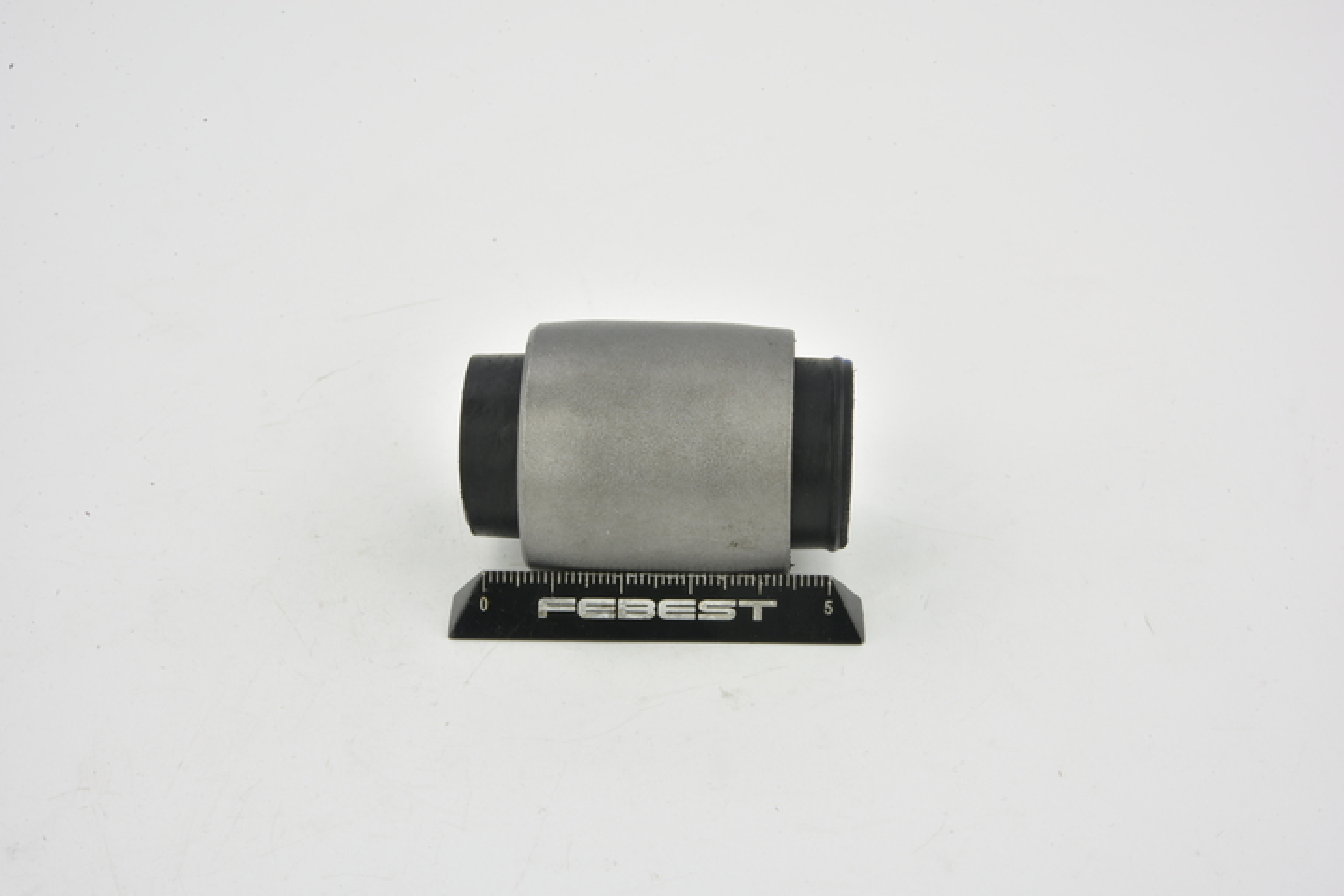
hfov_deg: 33.4
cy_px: 448
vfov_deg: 22.6
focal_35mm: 60
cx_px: 672
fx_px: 2240
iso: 64
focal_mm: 60
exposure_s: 1/2.5
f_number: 32
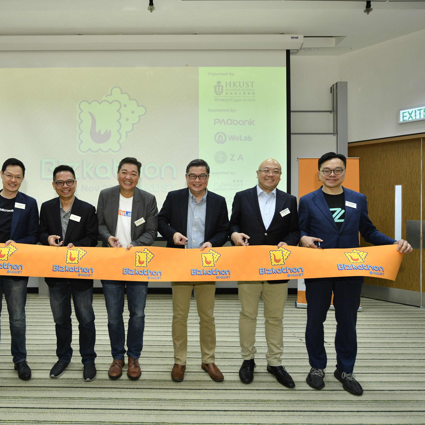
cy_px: 213
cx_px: 134
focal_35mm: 23
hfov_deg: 65.1
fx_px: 319
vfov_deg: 67.3
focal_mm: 18
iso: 1000
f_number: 4
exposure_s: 1/160
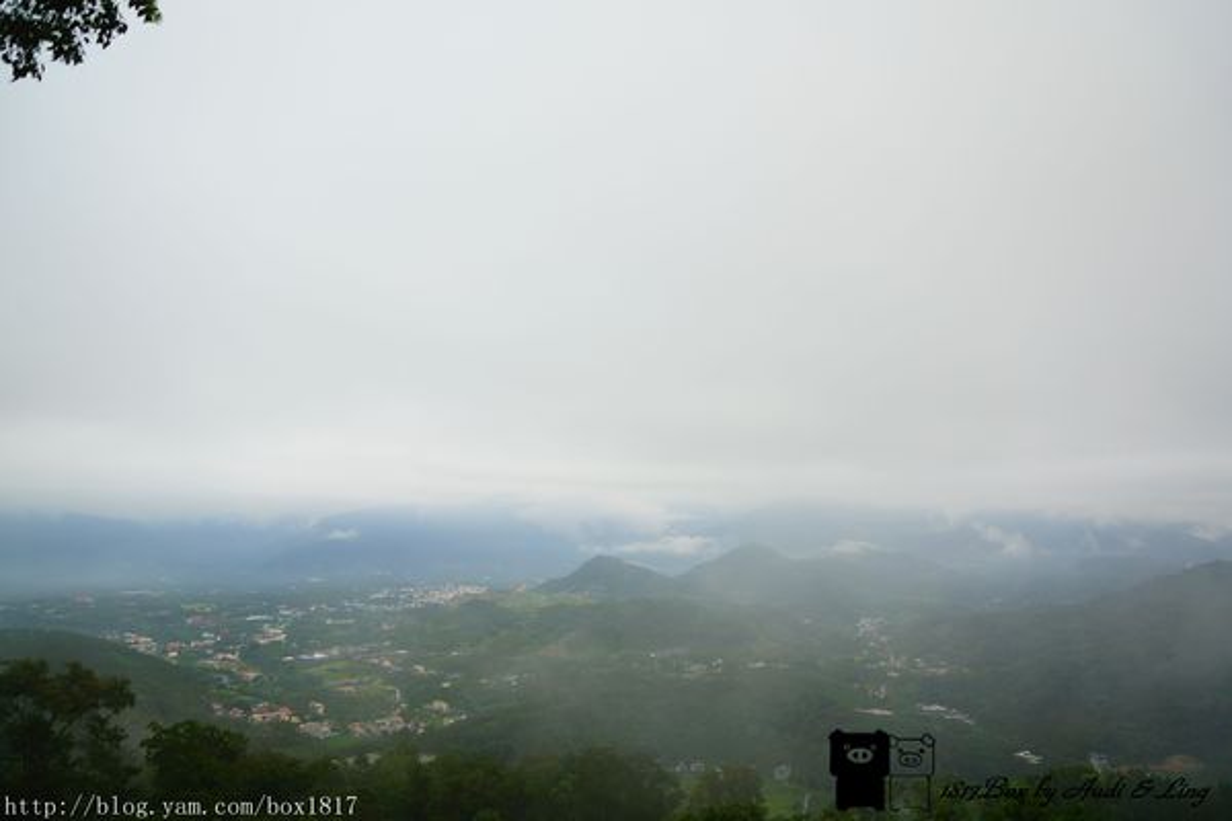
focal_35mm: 24
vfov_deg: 53.1
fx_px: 821
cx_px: 616
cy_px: 410
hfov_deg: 73.7
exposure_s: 1/60
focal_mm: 16
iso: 100
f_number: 2.8
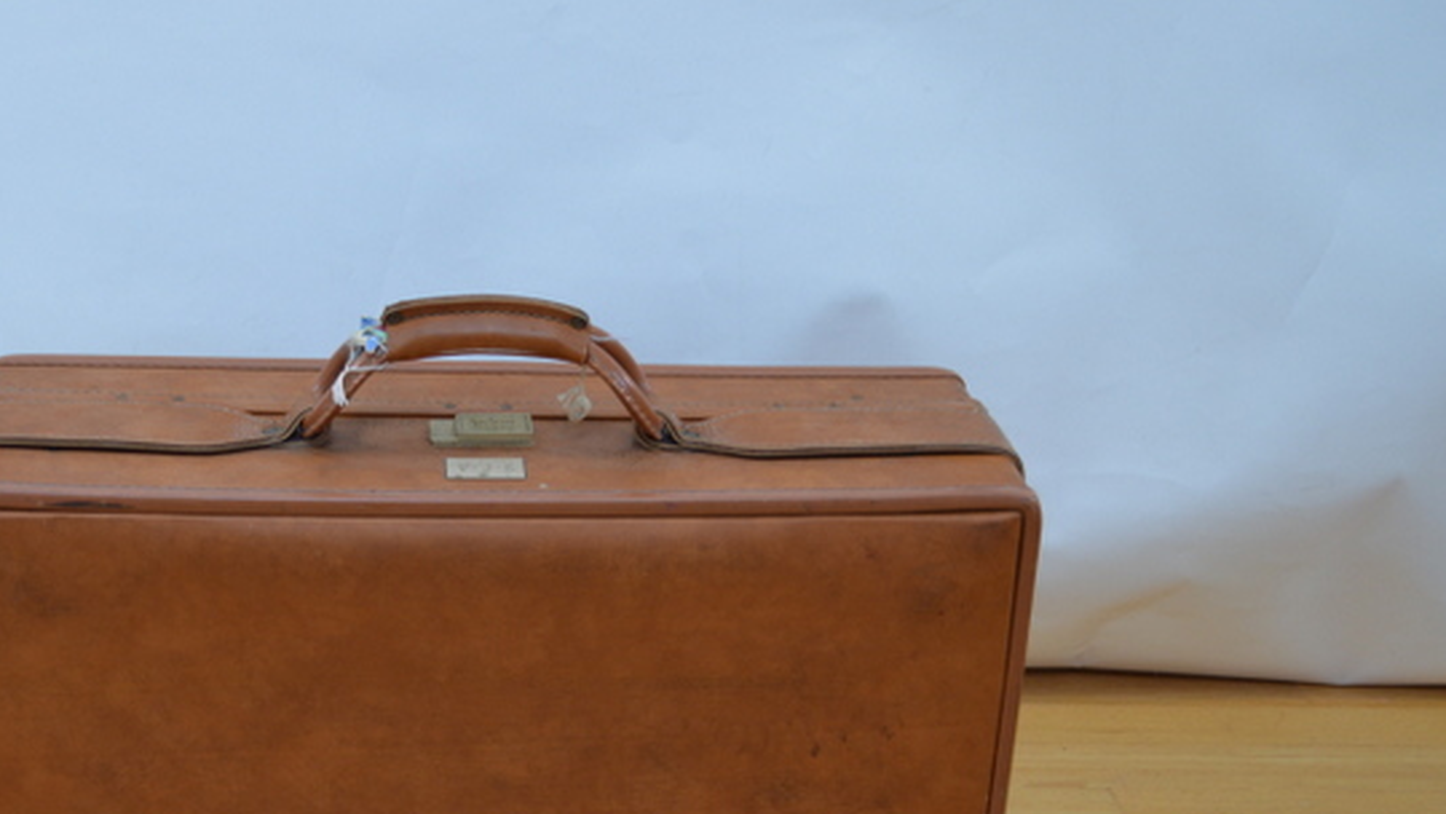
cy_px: 536
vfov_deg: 21.0
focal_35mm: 57
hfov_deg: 36.3
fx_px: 2186
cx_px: 522
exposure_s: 1/40
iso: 400
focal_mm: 28
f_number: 4.5
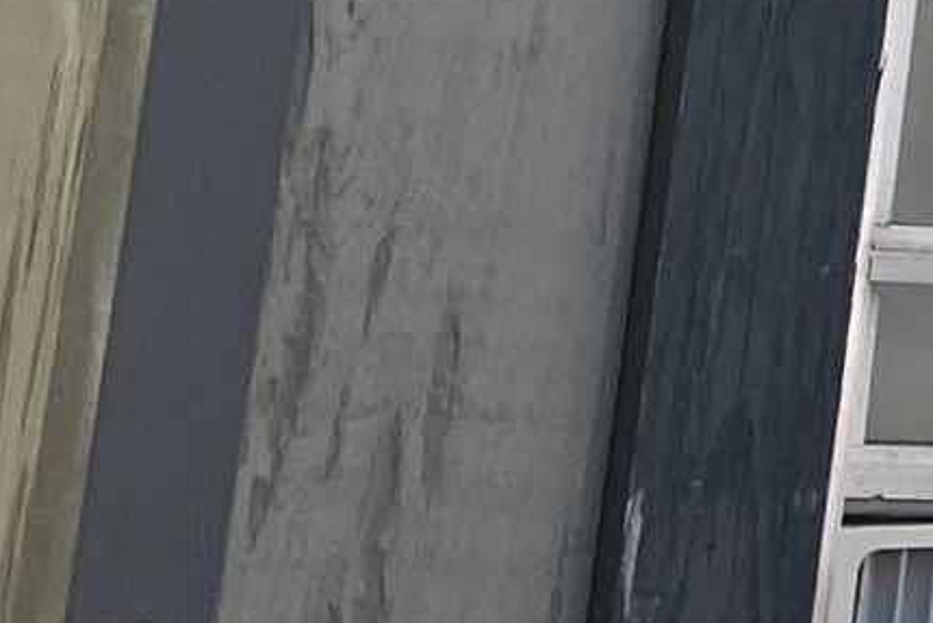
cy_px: -745
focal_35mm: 208
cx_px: 2808
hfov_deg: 8.3
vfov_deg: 6.4
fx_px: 5392
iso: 20
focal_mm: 3.99
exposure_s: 1/152
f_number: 1.8
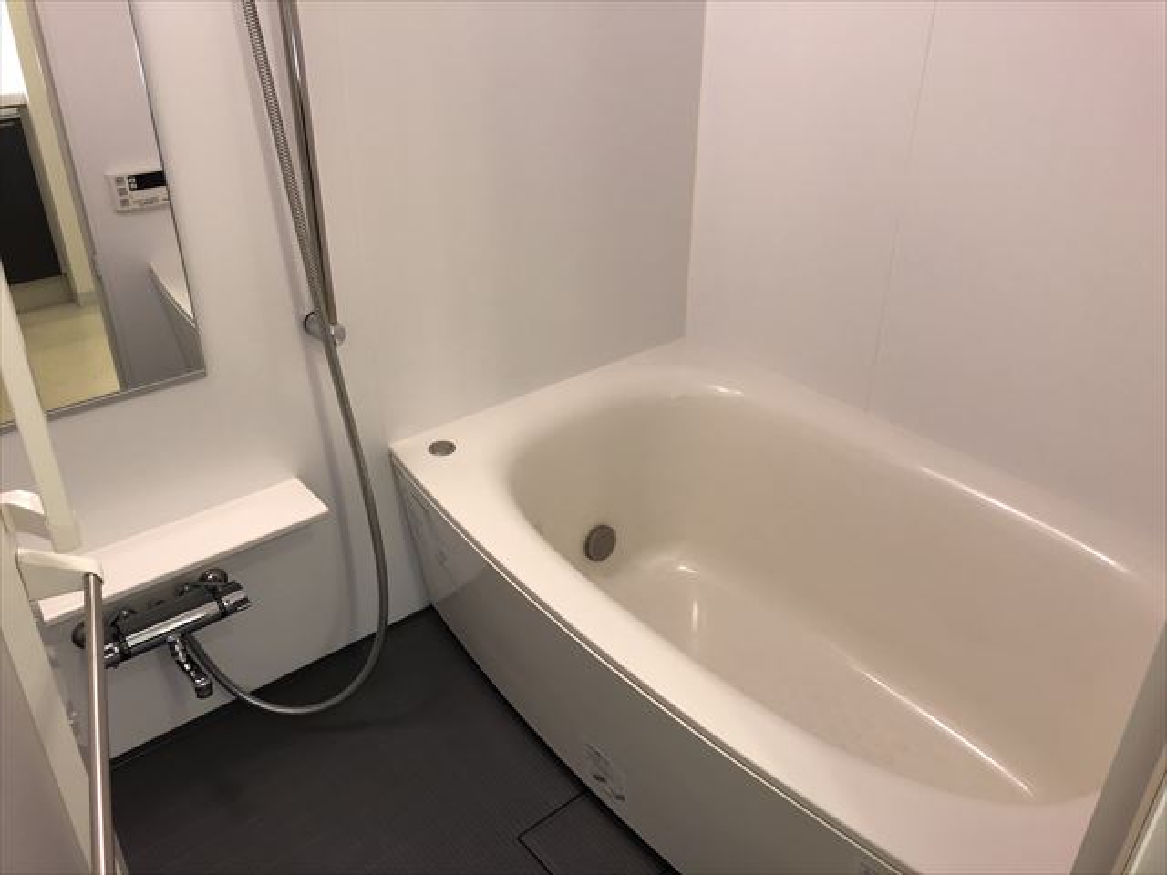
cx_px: 584
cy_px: 438
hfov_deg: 63.4
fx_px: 944
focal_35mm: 28
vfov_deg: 49.7
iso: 40
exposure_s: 1/17
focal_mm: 3.99
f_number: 1.8
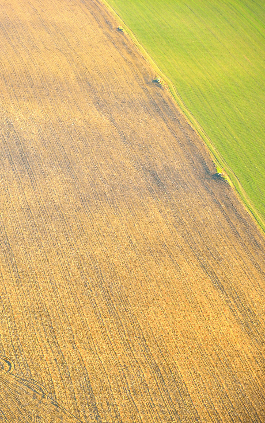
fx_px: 2805
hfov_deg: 5.4
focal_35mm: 243
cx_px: -18
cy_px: 212
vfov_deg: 8.6
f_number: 5.6
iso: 200
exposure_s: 1/250
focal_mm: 105
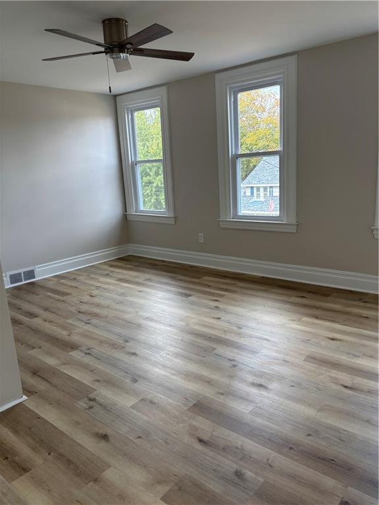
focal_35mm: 26
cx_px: 190
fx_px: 380
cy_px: 252
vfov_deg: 67.3
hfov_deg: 53.1
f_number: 1.6
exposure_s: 1/140
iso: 50
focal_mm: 5.96
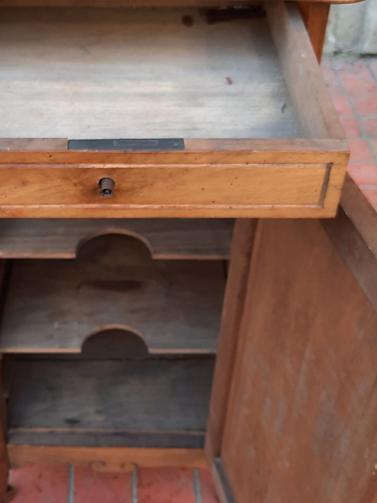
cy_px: 244
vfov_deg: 38.2
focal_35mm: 50
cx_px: 138
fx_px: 726
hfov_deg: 29.0
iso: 32
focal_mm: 4.6
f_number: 2
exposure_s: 1/50
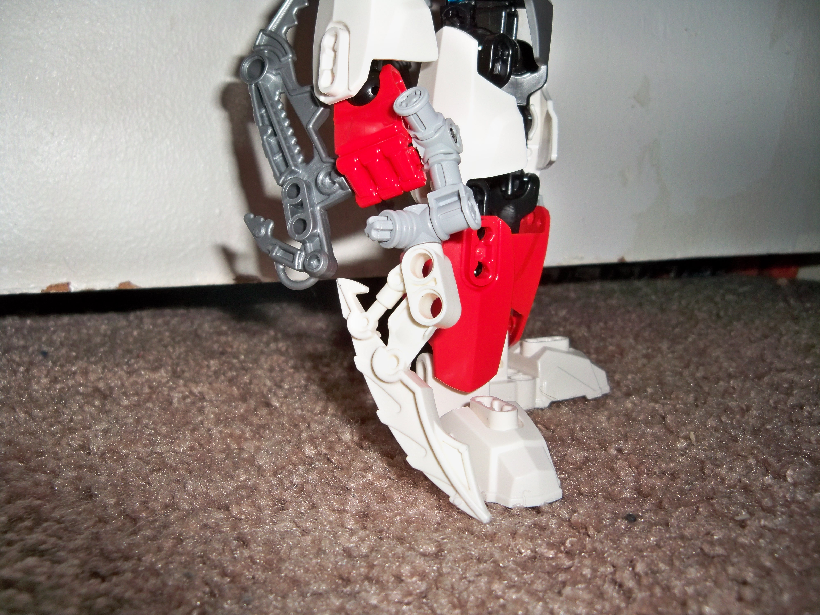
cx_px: 410
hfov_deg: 52.6
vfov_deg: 40.7
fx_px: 829
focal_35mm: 35
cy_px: 308
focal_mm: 6.2
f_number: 3.5
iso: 200
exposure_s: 1/30
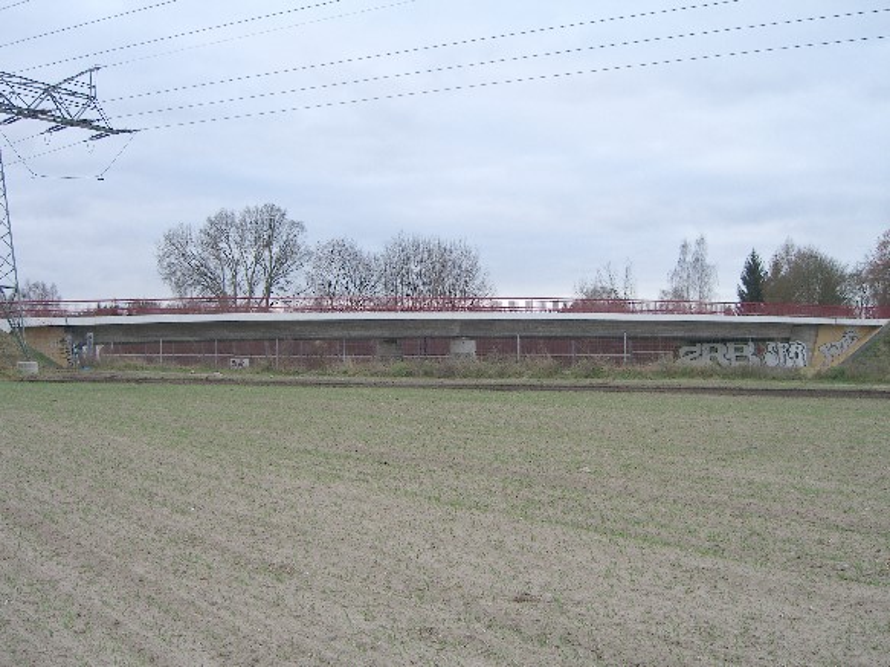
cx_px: 445
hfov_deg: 49.0
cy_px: 334
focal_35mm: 38
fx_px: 977
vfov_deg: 37.7
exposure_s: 1/80
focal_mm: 7.9
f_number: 2.8
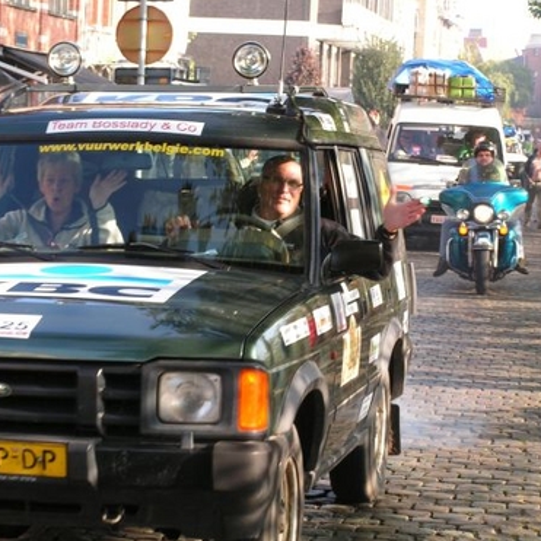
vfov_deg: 14.7
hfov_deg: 14.6
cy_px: 272
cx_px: 217
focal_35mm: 119
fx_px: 2104
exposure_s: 1/100
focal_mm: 16.6
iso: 50
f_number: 3.5
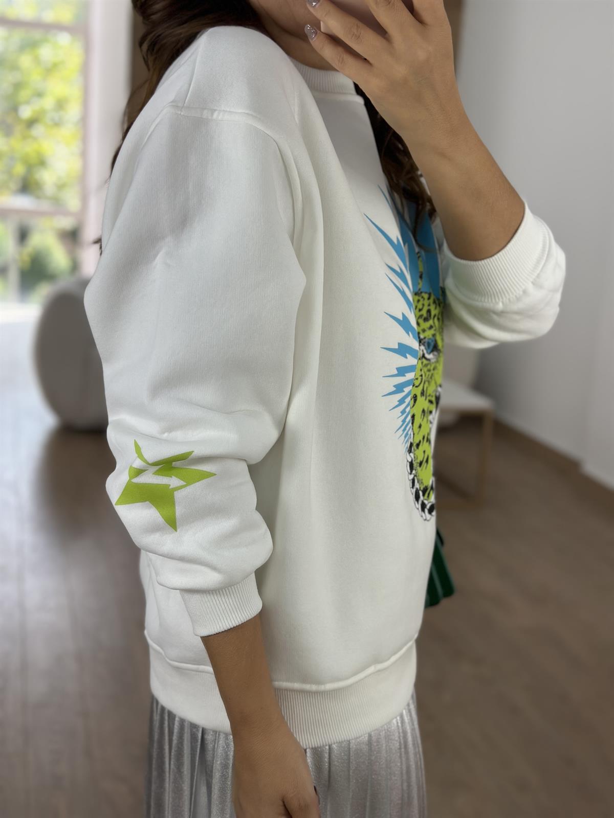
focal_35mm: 48
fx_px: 1135
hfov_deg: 30.3
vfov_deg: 39.7
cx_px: 307
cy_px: 409
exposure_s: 1/555
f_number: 1.78
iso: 80
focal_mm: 6.86
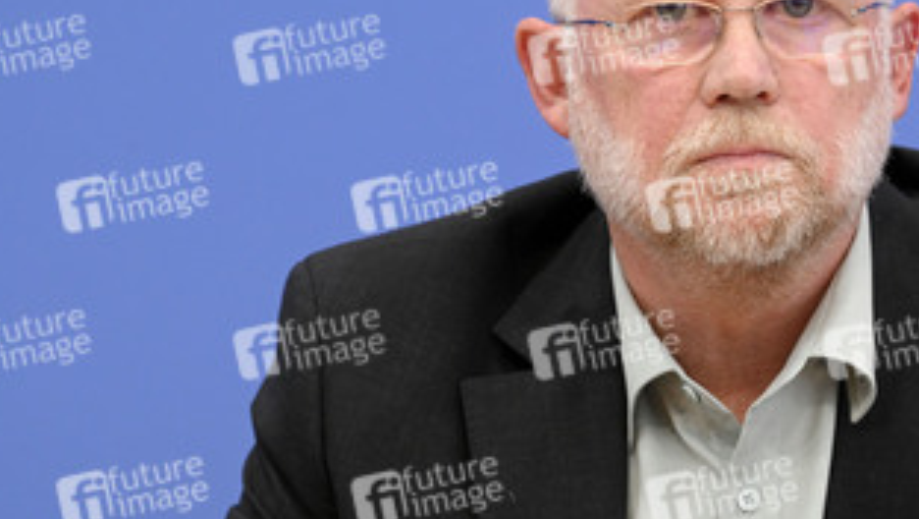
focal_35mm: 204
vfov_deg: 6.0
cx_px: 644
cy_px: 124
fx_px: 4975
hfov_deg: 10.5
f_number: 6.3
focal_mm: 135
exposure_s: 1/400
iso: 4000
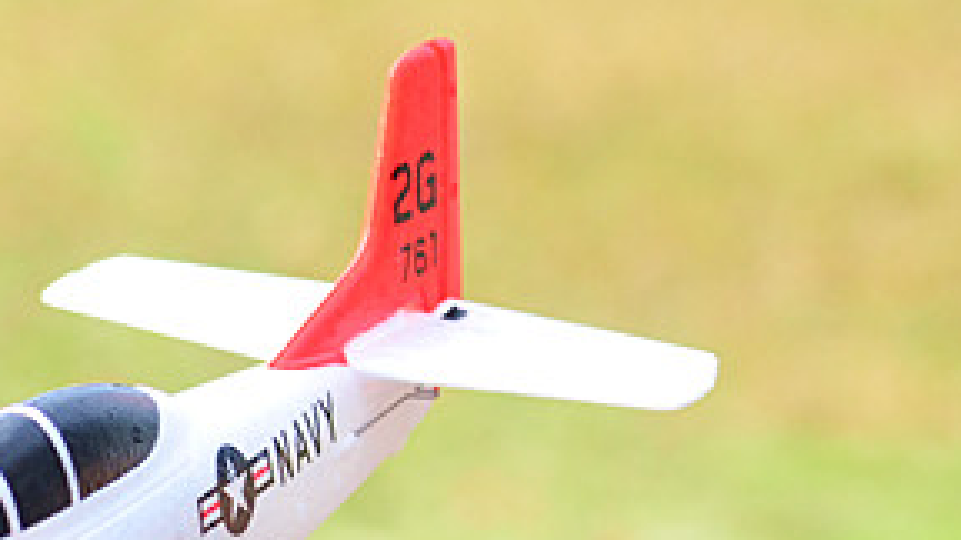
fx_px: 8868
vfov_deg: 3.5
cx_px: 127
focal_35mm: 348
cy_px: 558
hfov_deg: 6.2
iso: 100
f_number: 5.6
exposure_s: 1/160
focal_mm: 80
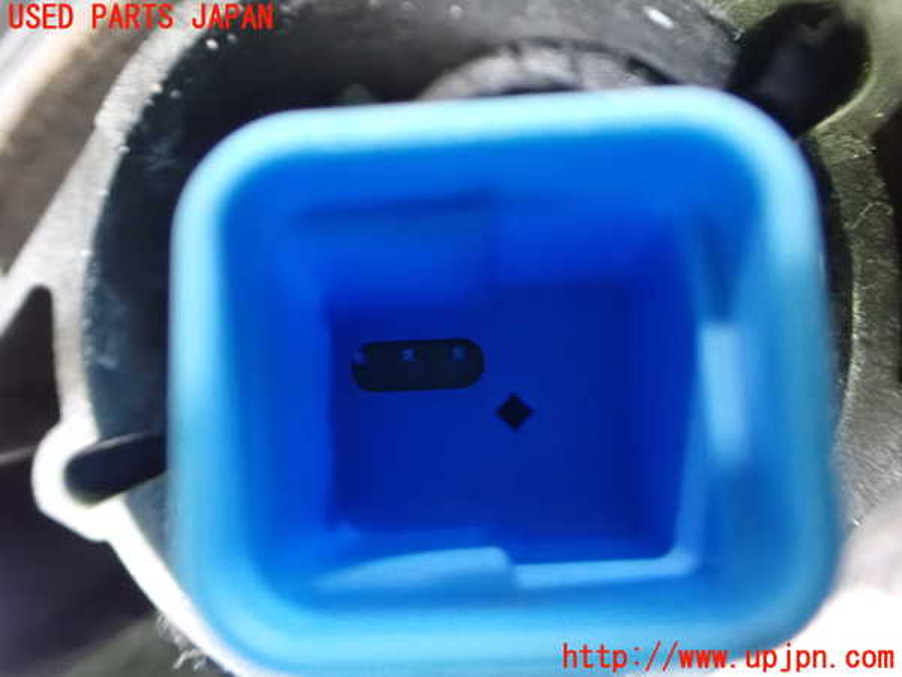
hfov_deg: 60.0
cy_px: 338
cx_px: 451
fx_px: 782
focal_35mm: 30
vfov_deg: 46.8
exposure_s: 1/30
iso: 1600
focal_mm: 5.4
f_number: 2.3
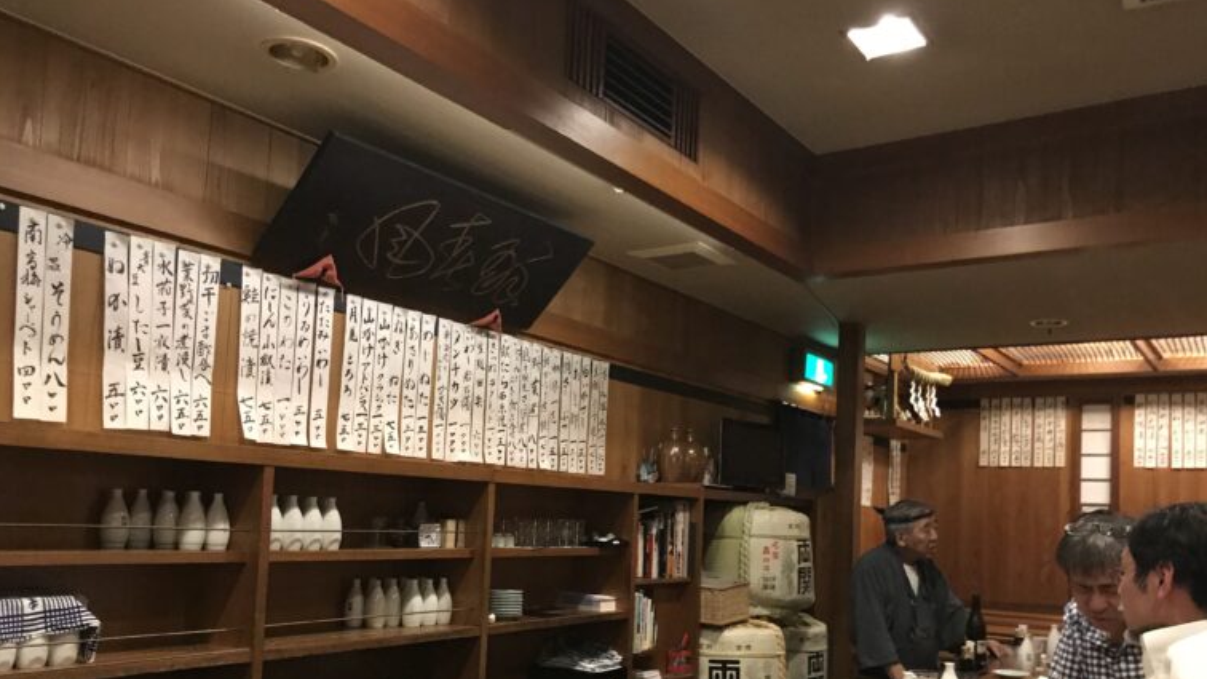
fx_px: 992
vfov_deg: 37.4
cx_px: 607
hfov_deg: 62.6
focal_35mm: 31
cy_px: 446
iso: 100
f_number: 1.8
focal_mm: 3.99
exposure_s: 1/7
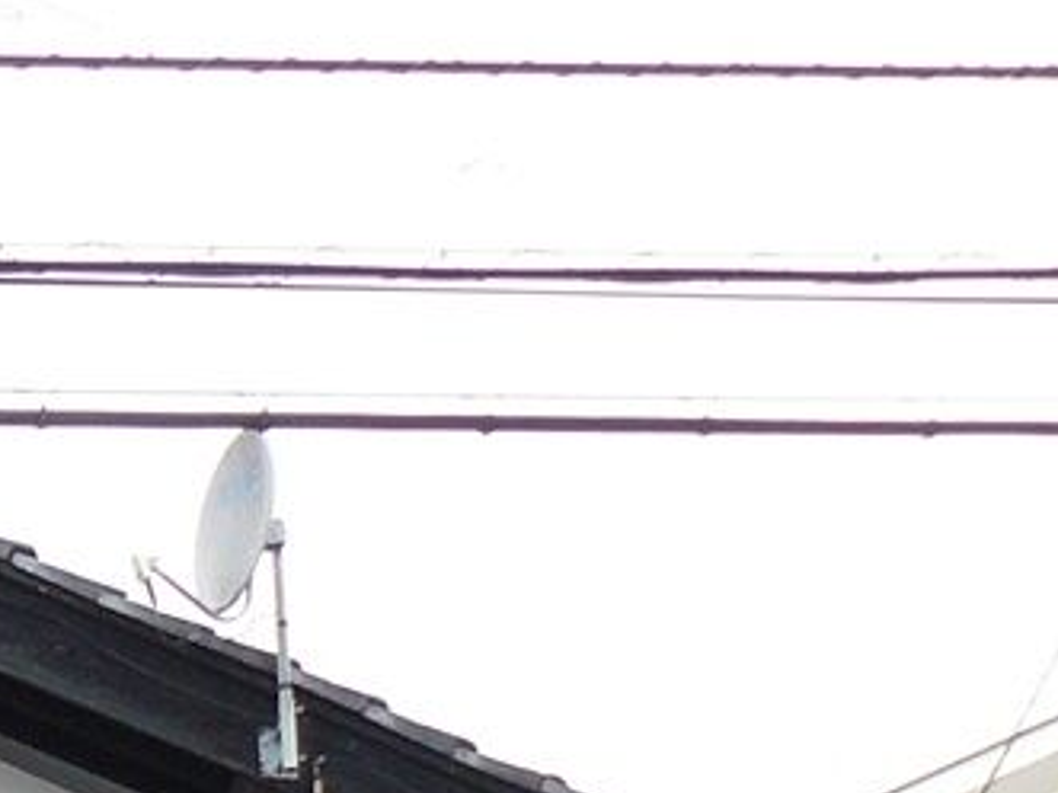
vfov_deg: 8.4
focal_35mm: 167
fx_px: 5102
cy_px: 1570
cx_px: -1266
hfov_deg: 10.6
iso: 100
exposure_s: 1/200
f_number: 4
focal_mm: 6
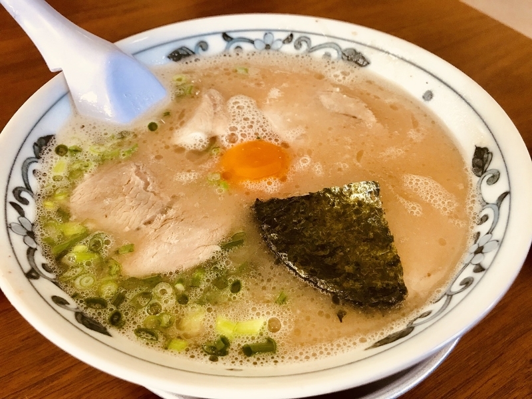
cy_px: 200
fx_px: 430
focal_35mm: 28
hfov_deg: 63.4
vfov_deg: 49.7
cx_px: 266
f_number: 1.8
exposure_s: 1/30
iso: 25
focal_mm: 3.99
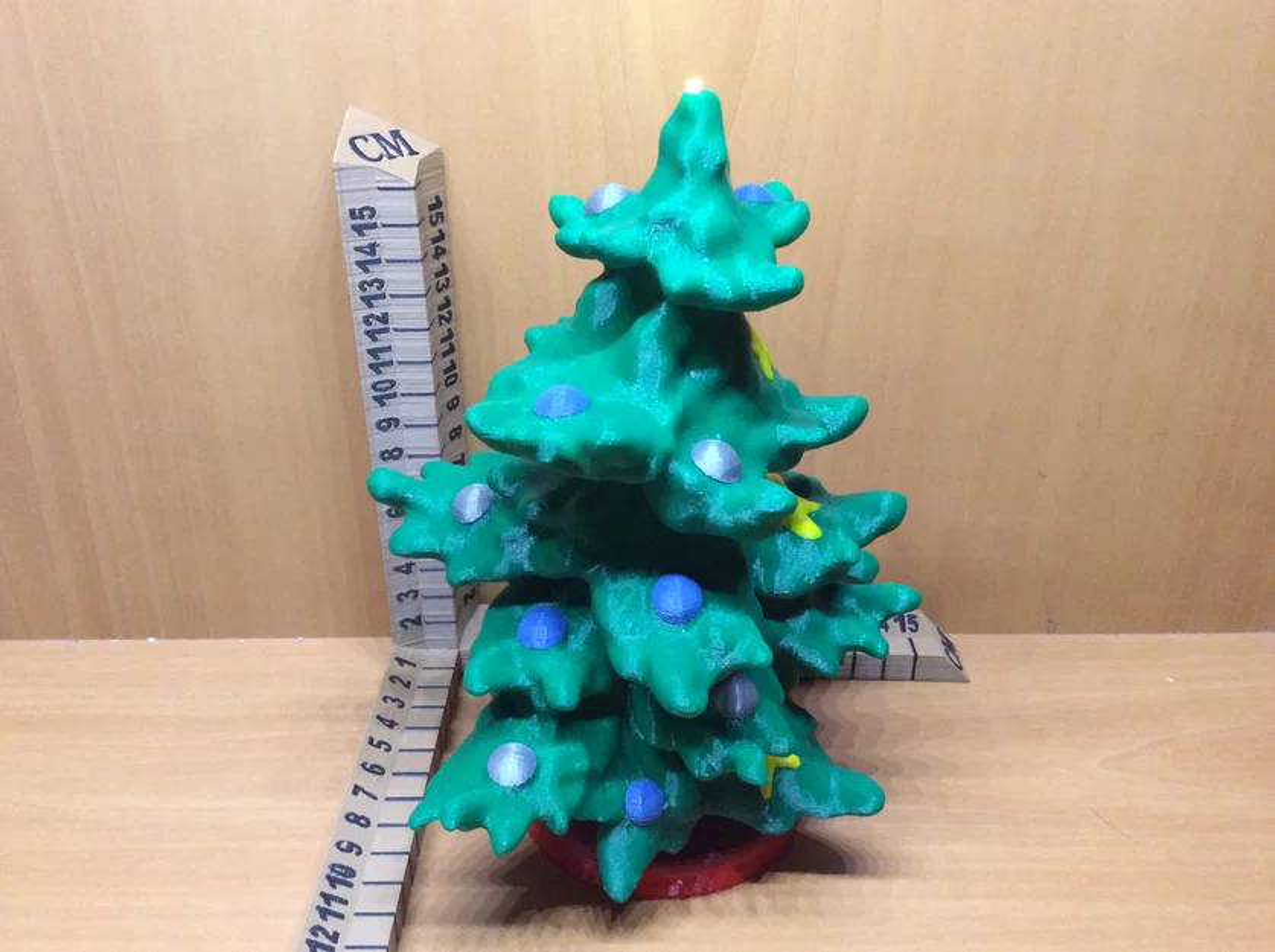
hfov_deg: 56.9
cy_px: 476
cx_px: 638
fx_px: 1177
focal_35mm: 32
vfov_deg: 44.0
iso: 320
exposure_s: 1/24
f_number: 2.4
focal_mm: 3.3
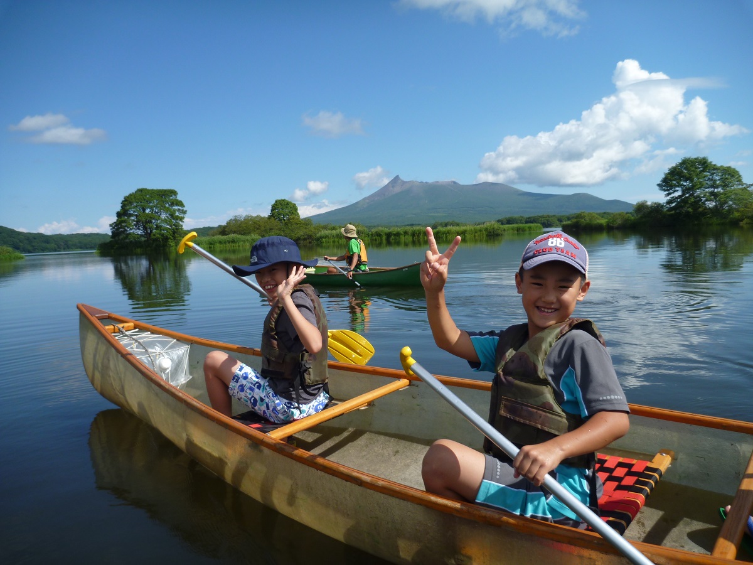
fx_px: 609
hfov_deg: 63.4
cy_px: 282
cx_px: 376
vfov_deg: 49.7
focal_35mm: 28
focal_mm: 4.9
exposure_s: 1/800
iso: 80
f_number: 3.3
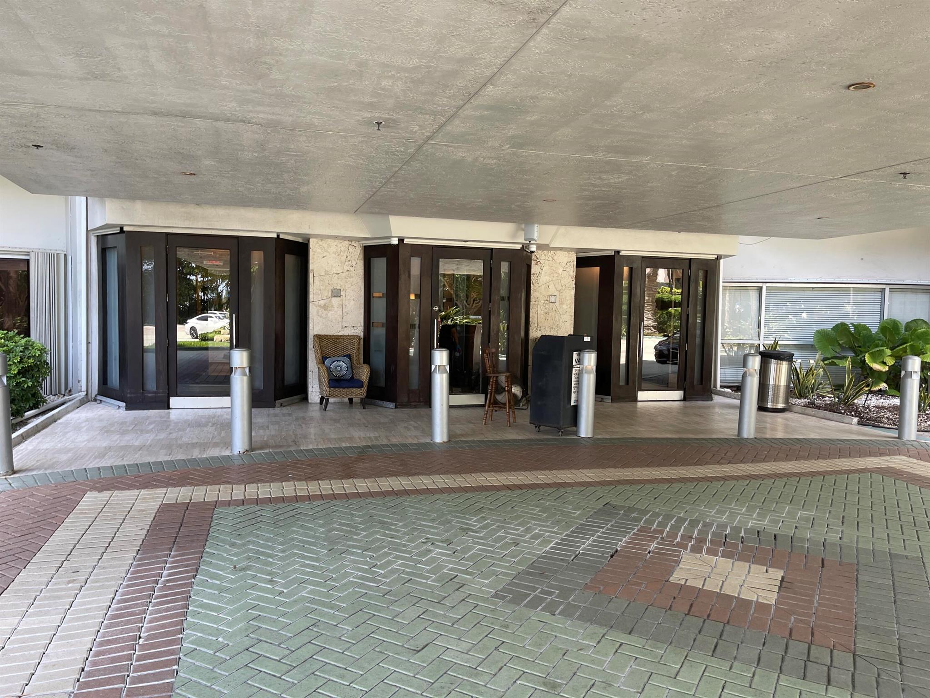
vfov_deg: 53.1
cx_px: 465
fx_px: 699
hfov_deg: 67.3
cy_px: 349
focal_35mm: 26
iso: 40
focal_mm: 5.1
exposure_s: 1/121
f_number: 1.6
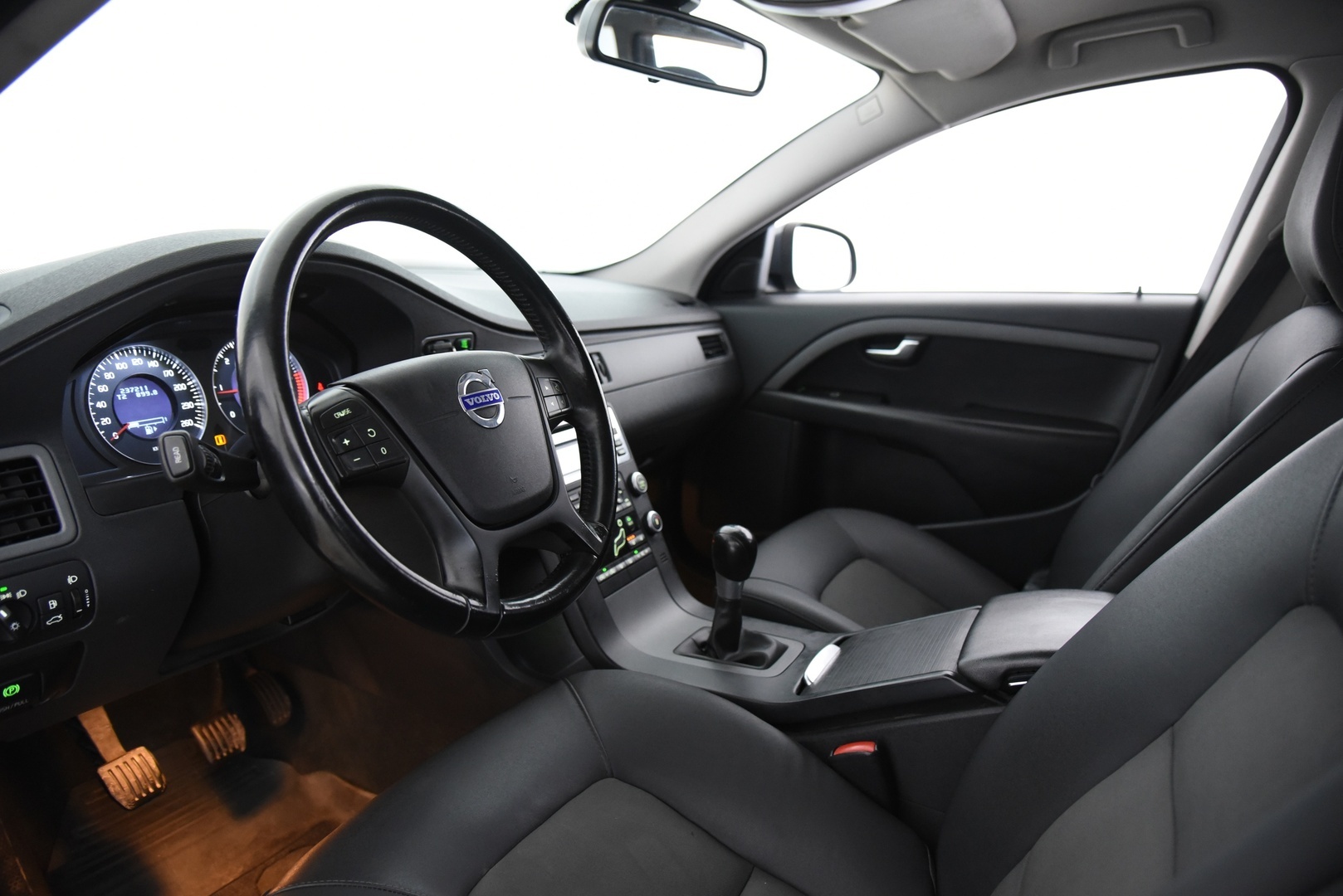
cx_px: 672
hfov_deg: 73.7
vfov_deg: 53.2
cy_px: 448
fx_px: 896
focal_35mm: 24
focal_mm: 24
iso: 4000
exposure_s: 1/25
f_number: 4
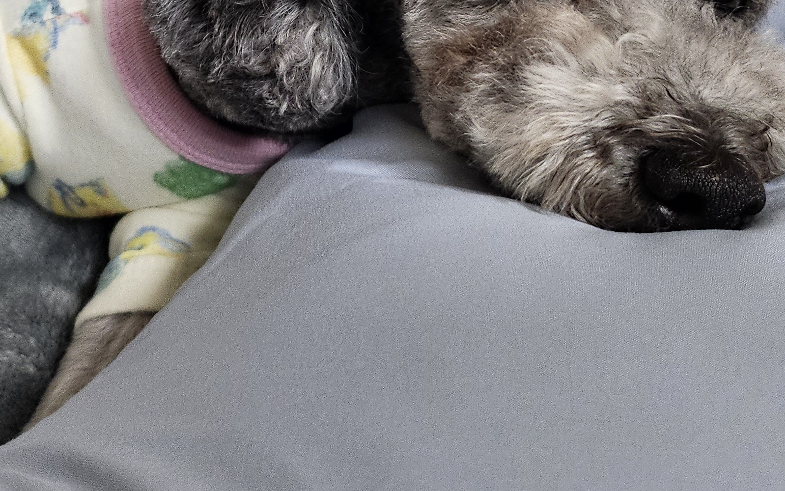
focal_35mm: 66
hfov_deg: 30.3
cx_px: 156
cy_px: -148
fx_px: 1412
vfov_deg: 18.4
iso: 320
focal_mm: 5
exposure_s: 1/120
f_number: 1.8
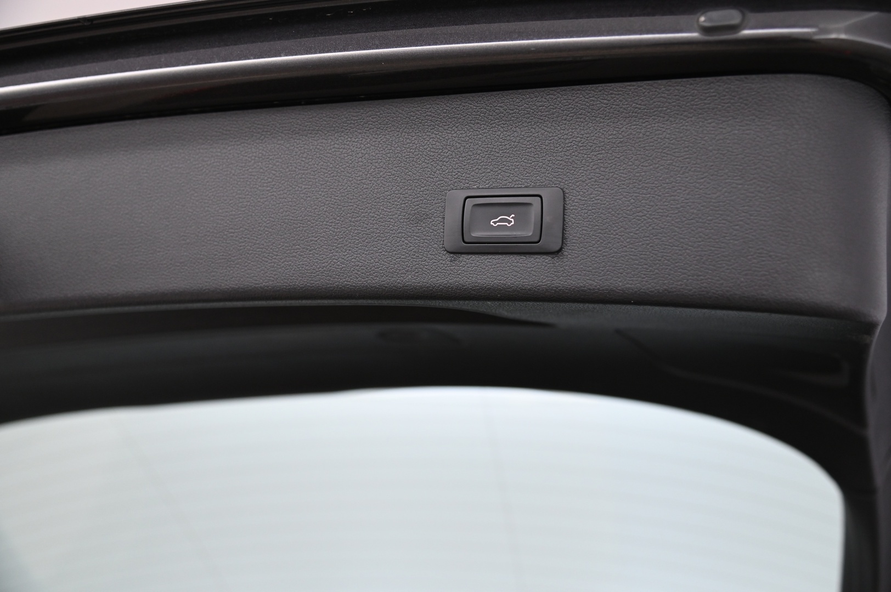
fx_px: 940
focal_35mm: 38
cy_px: 296
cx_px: 446
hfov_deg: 50.7
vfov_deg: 35.0
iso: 2000
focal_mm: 38
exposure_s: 1/80
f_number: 4
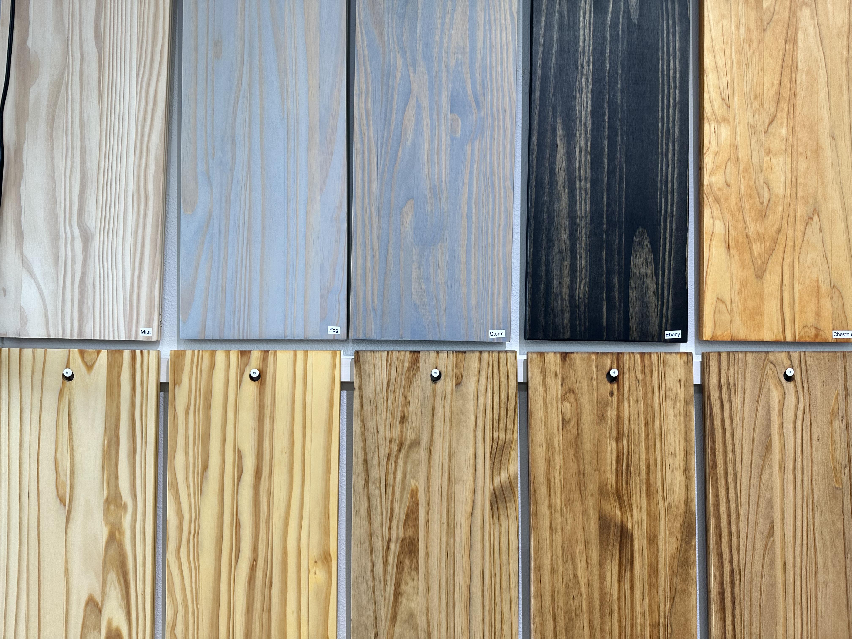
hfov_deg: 71.6
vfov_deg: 56.8
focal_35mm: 24
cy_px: 320
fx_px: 591
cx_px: 426
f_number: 1.78
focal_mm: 6.86
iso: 80
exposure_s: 1/140
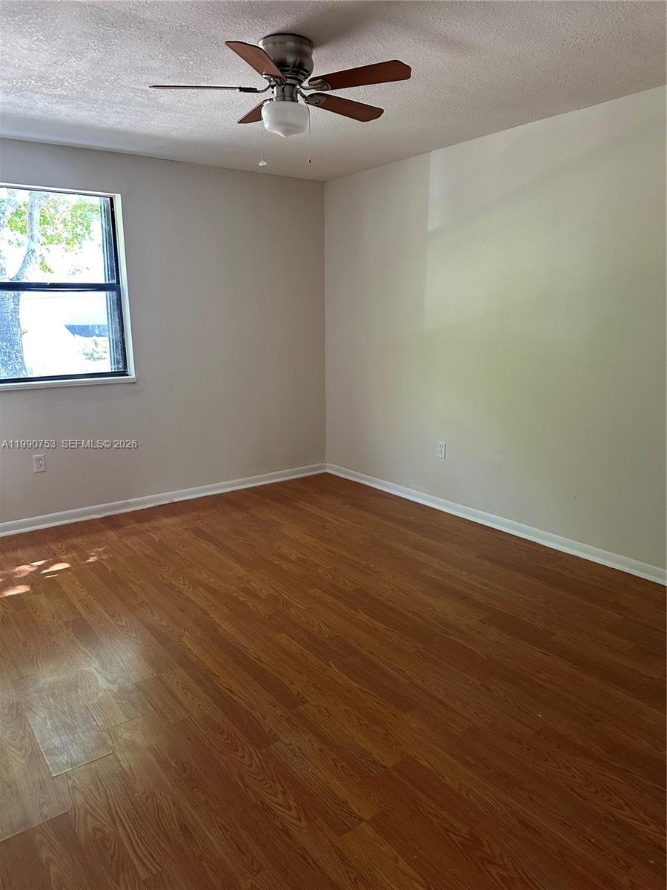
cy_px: 445
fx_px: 617
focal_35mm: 24
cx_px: 334
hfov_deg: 56.8
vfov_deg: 71.6
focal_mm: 6.86
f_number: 1.78
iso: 250
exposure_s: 1/75
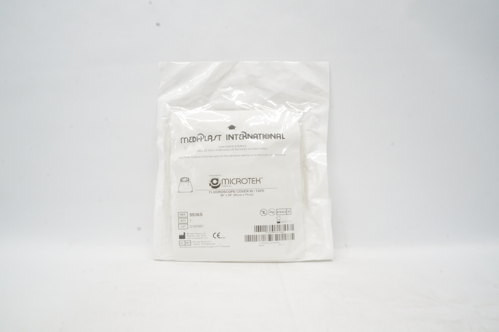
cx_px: 250
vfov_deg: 47.8
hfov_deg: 67.4
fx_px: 374
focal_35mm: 27
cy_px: 166
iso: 1600
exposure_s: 1/15
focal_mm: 18
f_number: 18
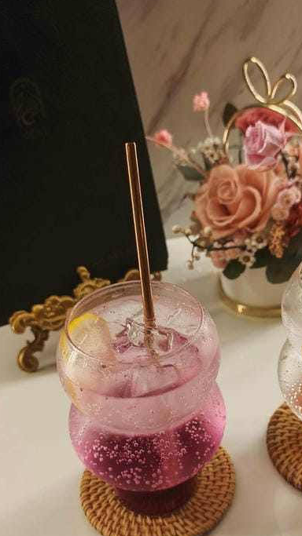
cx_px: 204
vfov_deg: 46.3
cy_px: 297
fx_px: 627
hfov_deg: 26.9
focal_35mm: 44
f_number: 2
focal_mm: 8.72
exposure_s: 1/60.1
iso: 500
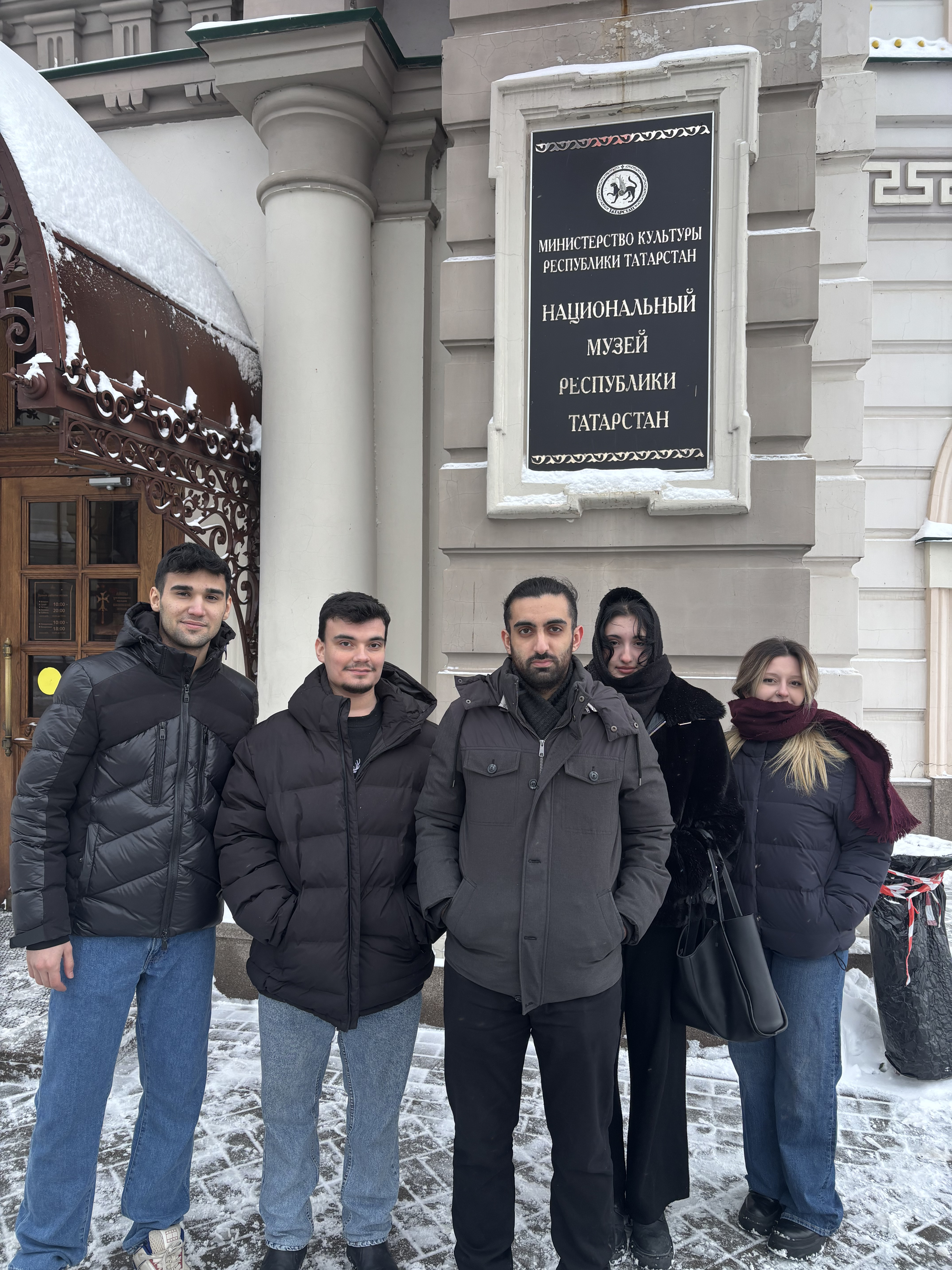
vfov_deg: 67.3
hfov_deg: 53.1
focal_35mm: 26
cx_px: 476
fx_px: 953
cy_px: 635
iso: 64
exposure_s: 1/121
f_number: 1.6
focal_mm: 5.96
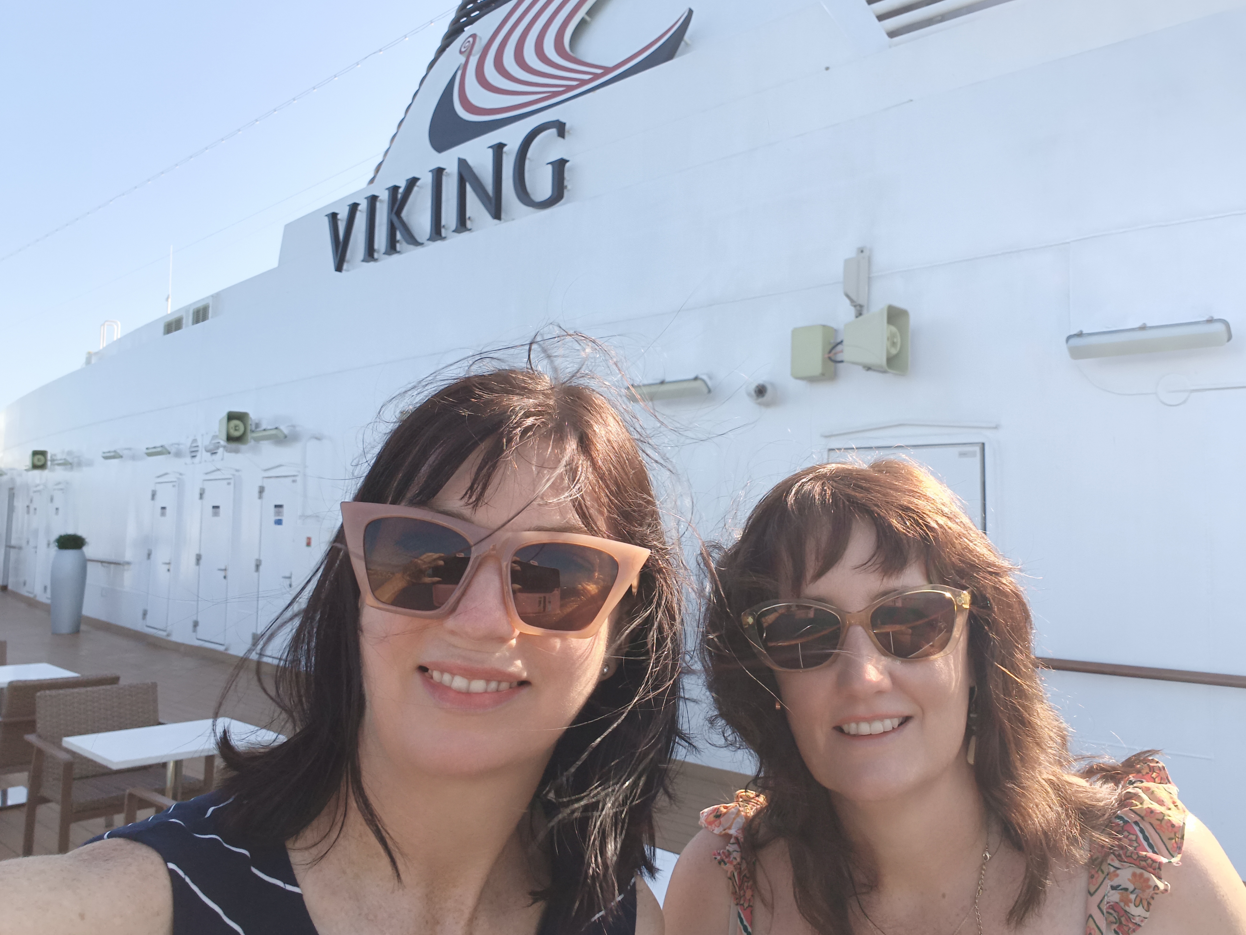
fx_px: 936
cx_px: 739
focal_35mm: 26
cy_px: 453
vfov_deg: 53.0
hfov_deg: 66.7
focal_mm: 3.23
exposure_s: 1/231
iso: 50
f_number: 2.4
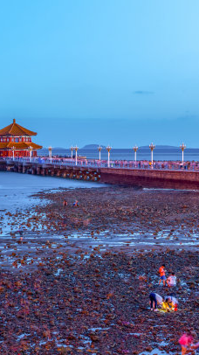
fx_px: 1024
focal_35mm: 109
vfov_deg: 19.6
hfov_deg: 11.1
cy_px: 178
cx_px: 137
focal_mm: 69
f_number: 11
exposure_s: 15
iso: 100
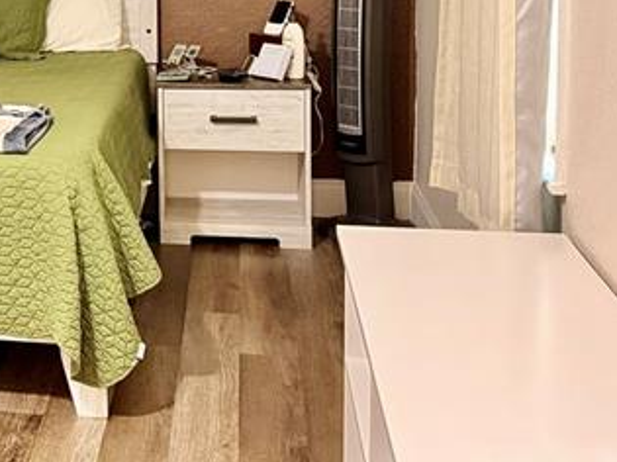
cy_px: 25
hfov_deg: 22.7
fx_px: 1390
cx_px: -157
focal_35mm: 78
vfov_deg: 18.5
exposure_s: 1/30
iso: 800
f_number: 1.78
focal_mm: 6.76
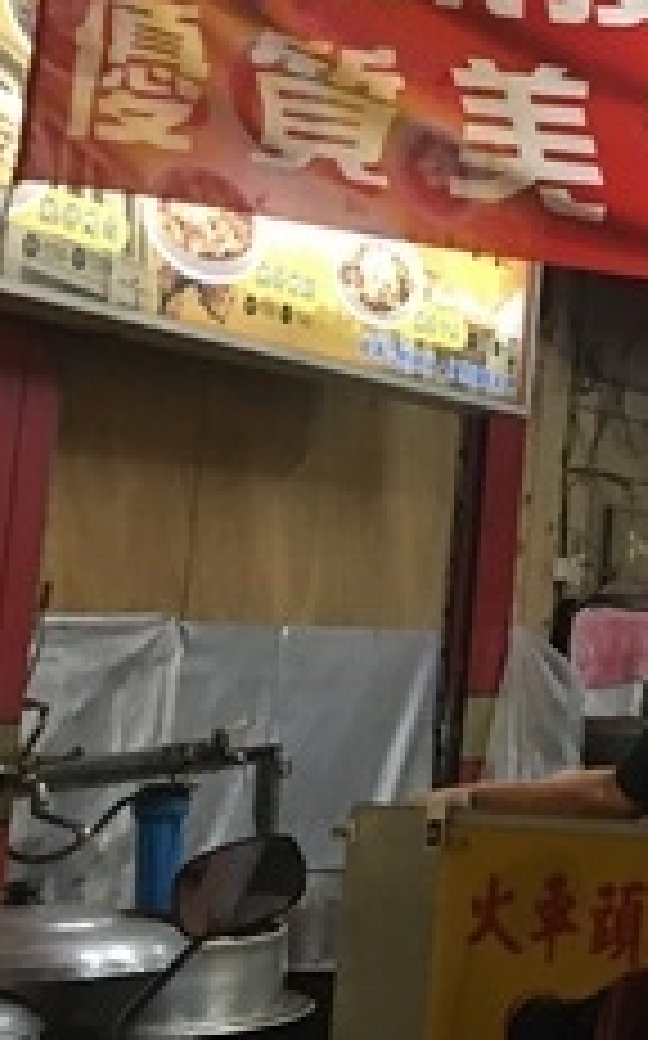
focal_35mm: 80
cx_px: 1156
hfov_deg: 14.4
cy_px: 419
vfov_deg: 25.8
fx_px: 2265
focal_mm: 4.15
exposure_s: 1/15
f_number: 2.2
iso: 64
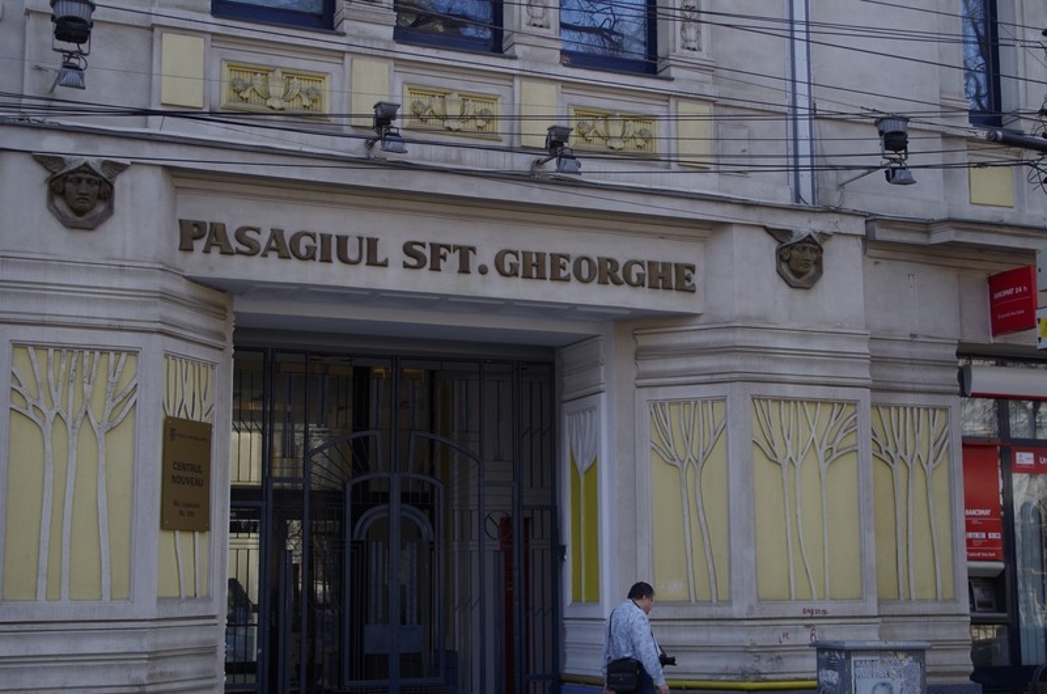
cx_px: 524
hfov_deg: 35.1
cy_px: 347
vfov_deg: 23.7
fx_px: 1654
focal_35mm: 57
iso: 100
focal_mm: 37.5
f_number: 5
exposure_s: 1/125
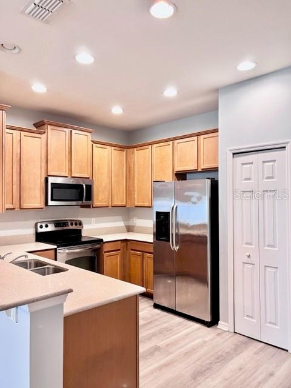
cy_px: 194
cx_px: 146
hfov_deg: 53.1
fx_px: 291
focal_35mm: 26
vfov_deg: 67.3
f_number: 1.5
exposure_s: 1/60
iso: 160
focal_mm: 5.7
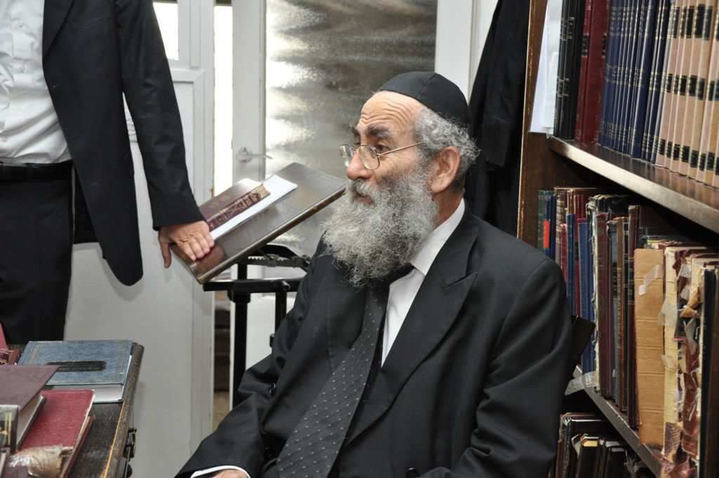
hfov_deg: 33.4
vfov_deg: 22.6
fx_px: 1197
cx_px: 360
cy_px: 239
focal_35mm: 60
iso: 800
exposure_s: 1/60
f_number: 4.5
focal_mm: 40
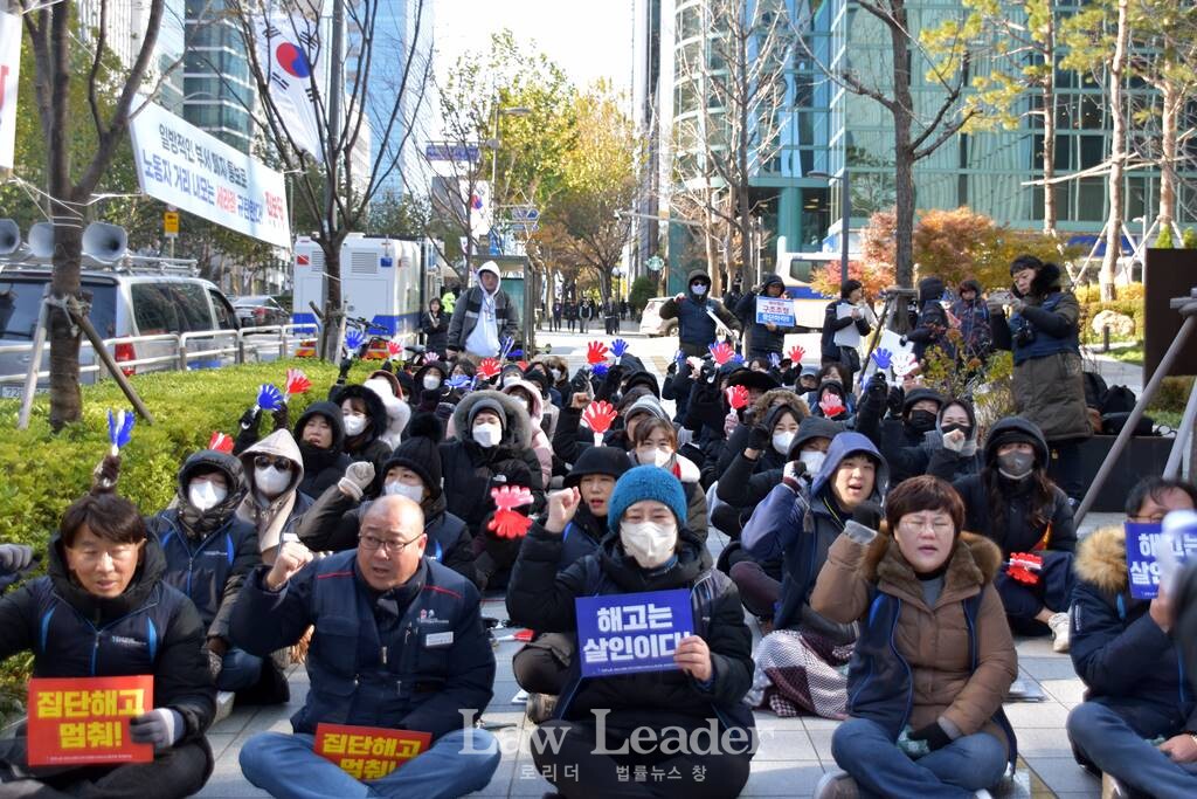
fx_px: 1297
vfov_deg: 34.2
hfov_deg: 49.5
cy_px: 400
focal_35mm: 39
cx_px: 598
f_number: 4
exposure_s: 1/320
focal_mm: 26
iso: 320
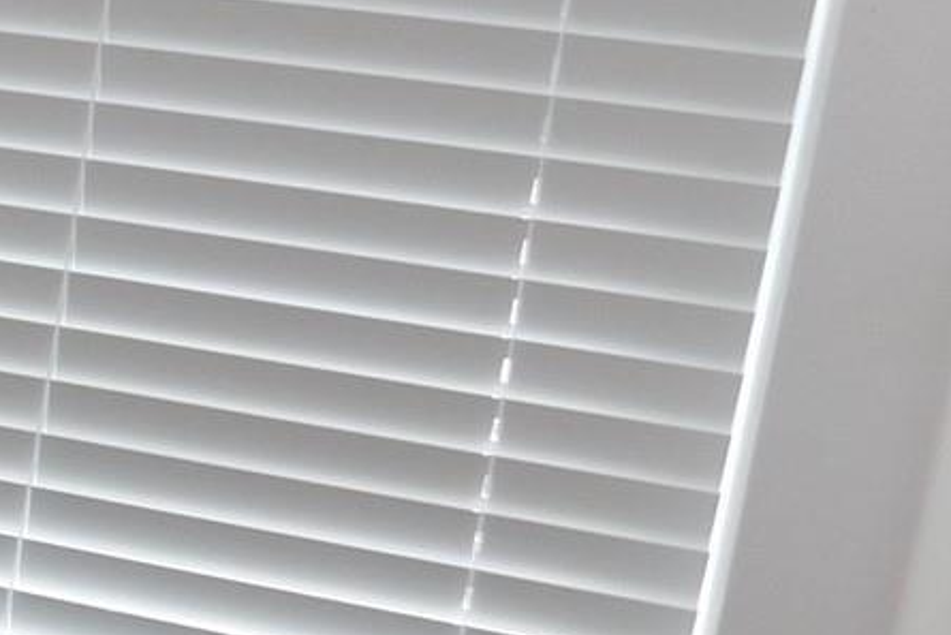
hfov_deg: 20.3
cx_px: -483
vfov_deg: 15.9
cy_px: 286
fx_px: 2272
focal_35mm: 86
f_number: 3
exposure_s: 1/125
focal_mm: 4
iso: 125
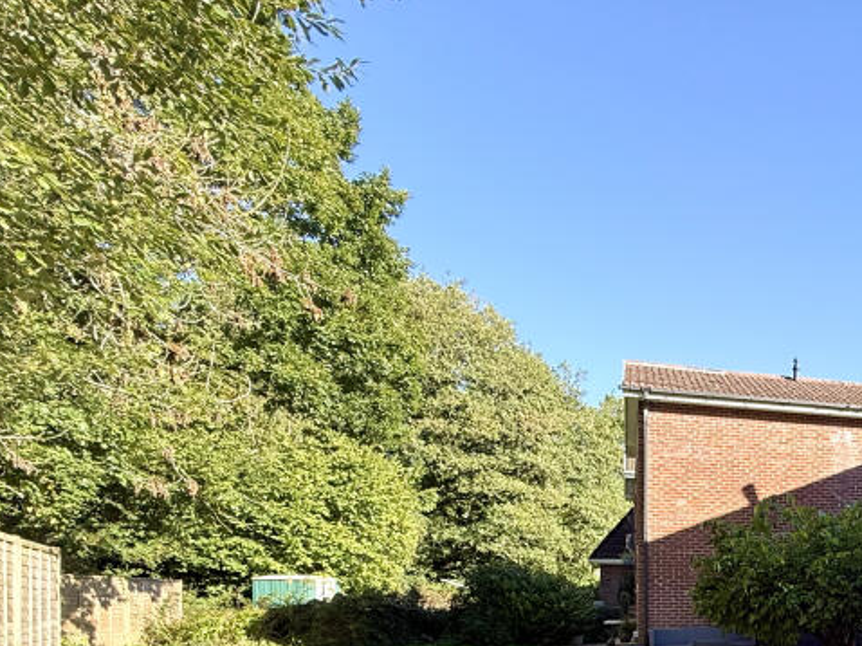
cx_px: 840
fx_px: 747
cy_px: 619
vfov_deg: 41.7
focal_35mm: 30
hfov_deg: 50.0
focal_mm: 2.22
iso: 64
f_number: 2.2
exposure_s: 1/376
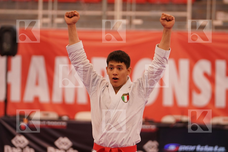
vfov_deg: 5.4
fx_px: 1621
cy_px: 76
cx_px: 114
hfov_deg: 8.0
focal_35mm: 256
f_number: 2.8
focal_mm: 171
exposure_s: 1/500
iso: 640
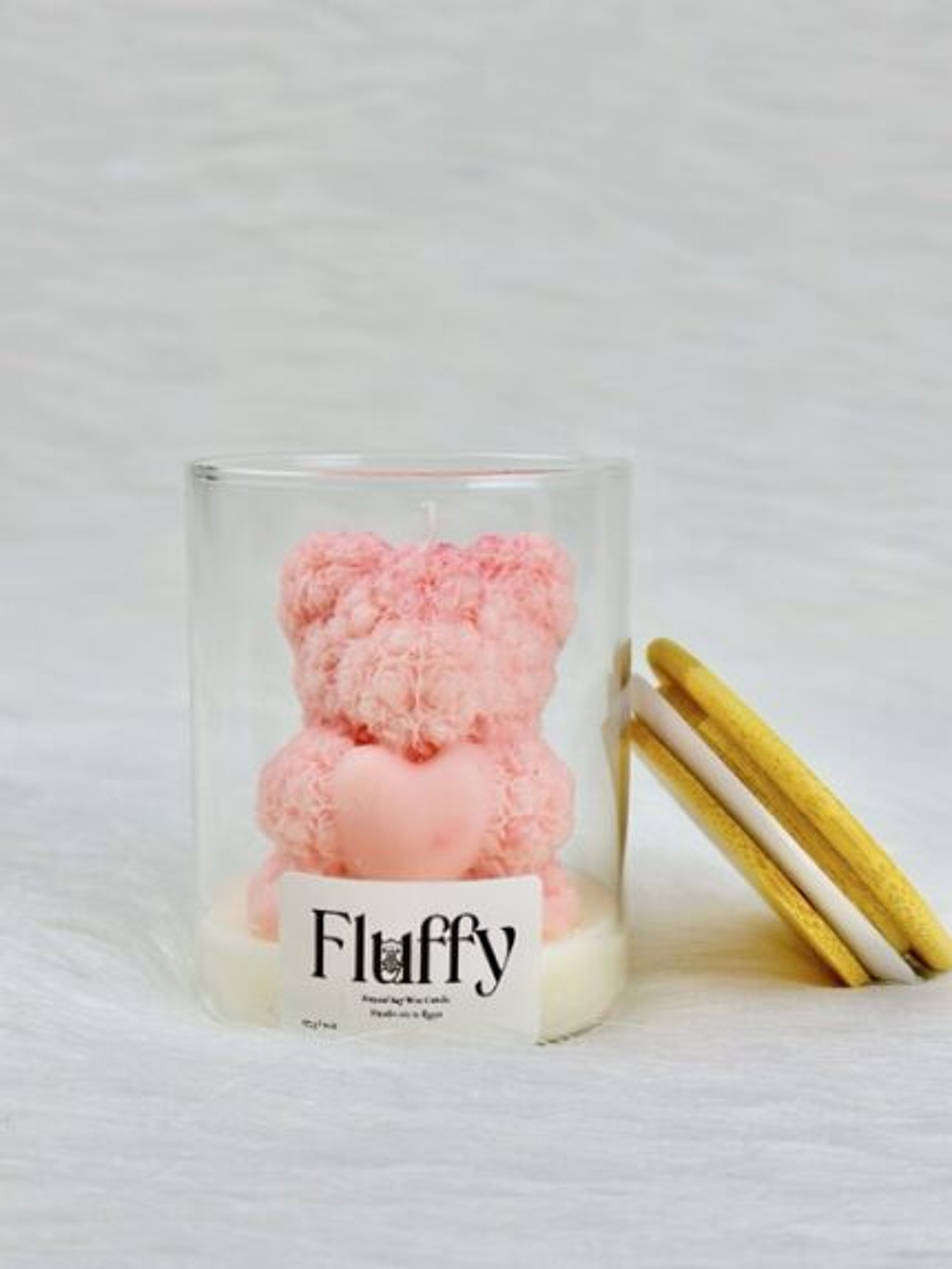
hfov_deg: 30.3
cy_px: 634
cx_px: 476
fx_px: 1759
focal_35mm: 48
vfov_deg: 39.6
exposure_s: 1/100
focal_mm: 6.86
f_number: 1.78
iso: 125
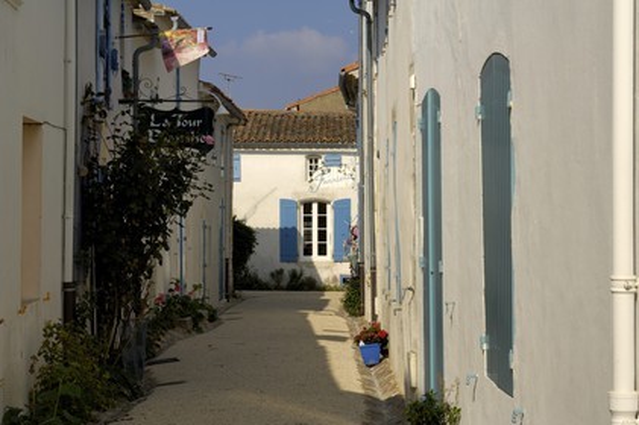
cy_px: 212
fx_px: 1596
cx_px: 320
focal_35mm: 90
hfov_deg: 22.6
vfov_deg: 15.2
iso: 100
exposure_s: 1/160
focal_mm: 60
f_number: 12
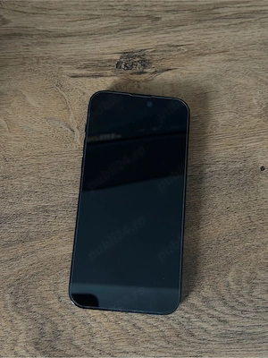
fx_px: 495
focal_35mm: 48
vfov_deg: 39.7
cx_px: 134
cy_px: 179
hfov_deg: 30.3
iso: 640
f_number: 1.78
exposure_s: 1/30
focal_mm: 6.76
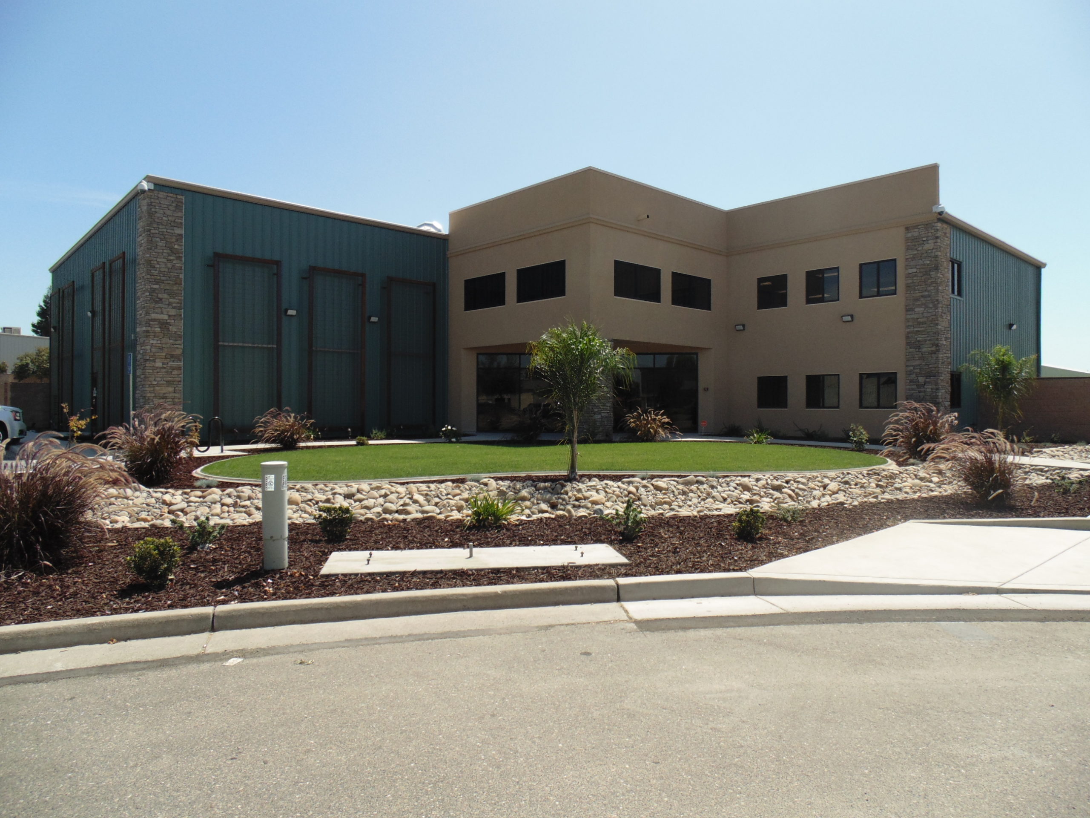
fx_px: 693
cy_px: 409
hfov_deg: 76.4
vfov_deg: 61.1
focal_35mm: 22
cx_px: 545
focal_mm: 4
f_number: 9.7
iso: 80
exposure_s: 1/100
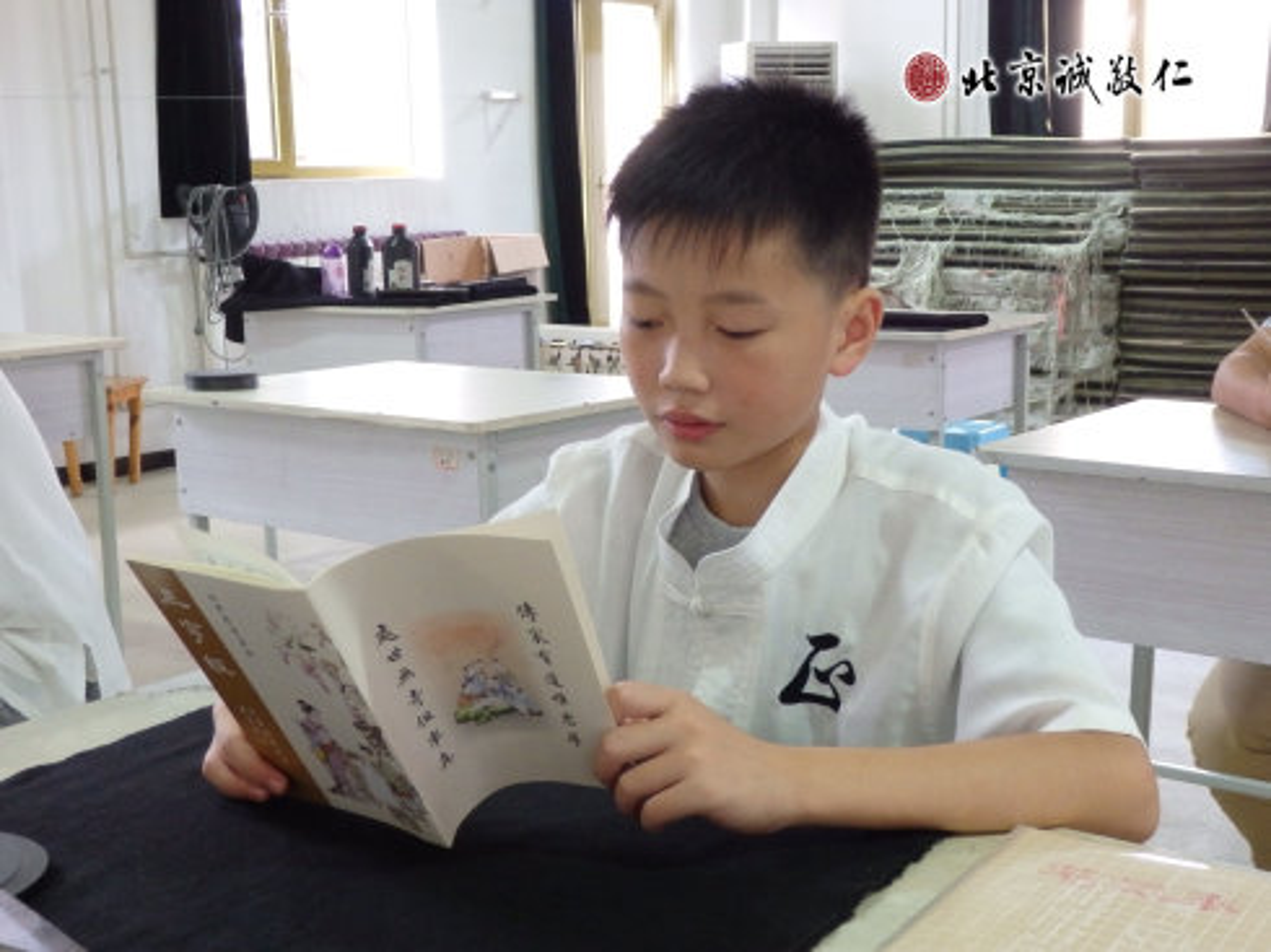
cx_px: 636
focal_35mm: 45
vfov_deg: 32.2
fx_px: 1651
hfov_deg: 42.1
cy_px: 476
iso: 800
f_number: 3.8
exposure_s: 1/50
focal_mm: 8
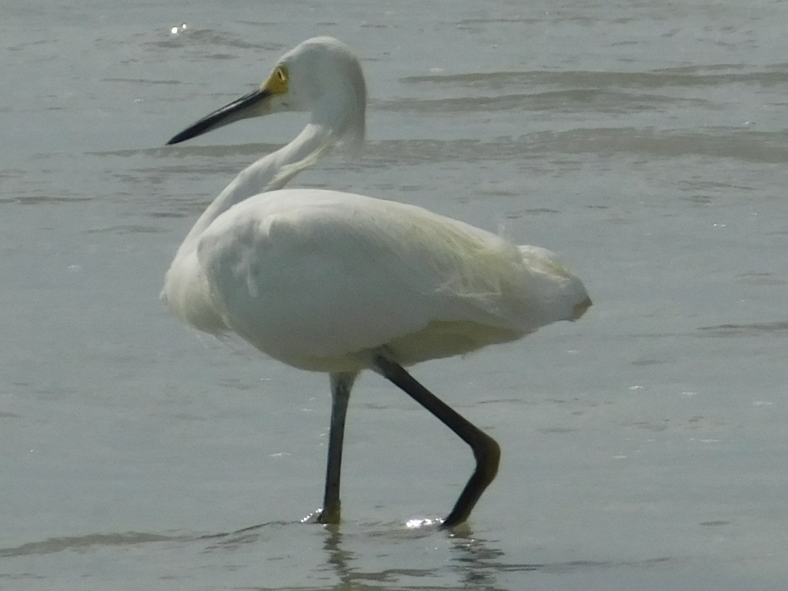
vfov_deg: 2.9
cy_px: 296
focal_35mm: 514
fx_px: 11701
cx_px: 394
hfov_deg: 3.9
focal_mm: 91.2
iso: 125
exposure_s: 1/1500
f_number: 6
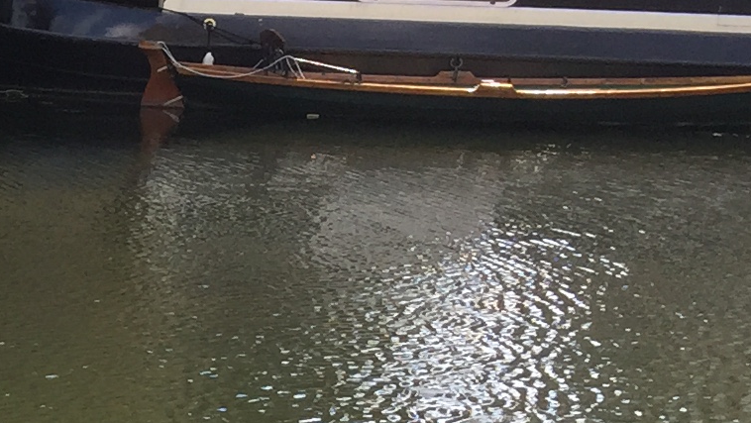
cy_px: 594
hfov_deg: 13.6
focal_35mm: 136
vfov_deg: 8.8
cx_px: -720
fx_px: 2709
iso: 32
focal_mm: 4.15
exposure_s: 1/760
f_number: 2.2
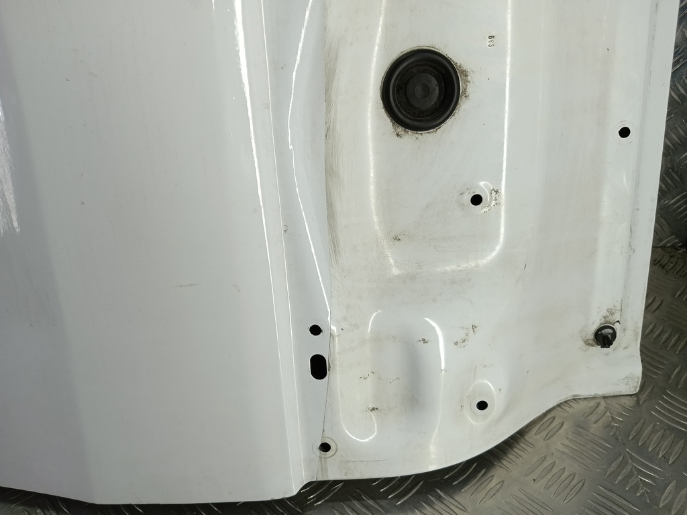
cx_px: 344
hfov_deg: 73.9
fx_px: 456
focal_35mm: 23
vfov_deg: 58.9
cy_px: 258
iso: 94
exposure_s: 1/100
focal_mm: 4.11
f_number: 1.6
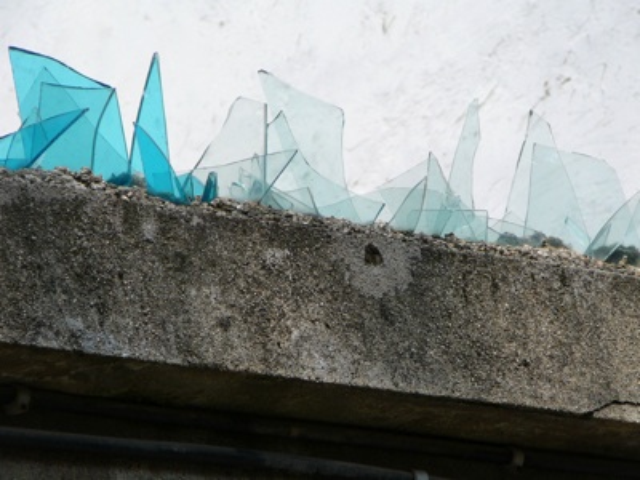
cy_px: 240
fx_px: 3772
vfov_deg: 7.3
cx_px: 320
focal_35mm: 204
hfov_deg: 9.7
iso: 80
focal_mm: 30.3
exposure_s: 1/400
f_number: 4.1
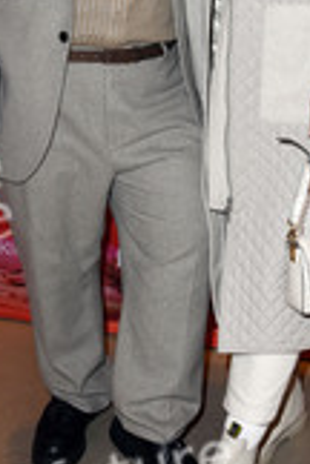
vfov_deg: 25.2
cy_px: 80
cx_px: 178
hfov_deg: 17.3
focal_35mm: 79
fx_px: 1020
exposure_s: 1/200
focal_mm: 32
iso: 800
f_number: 5.6
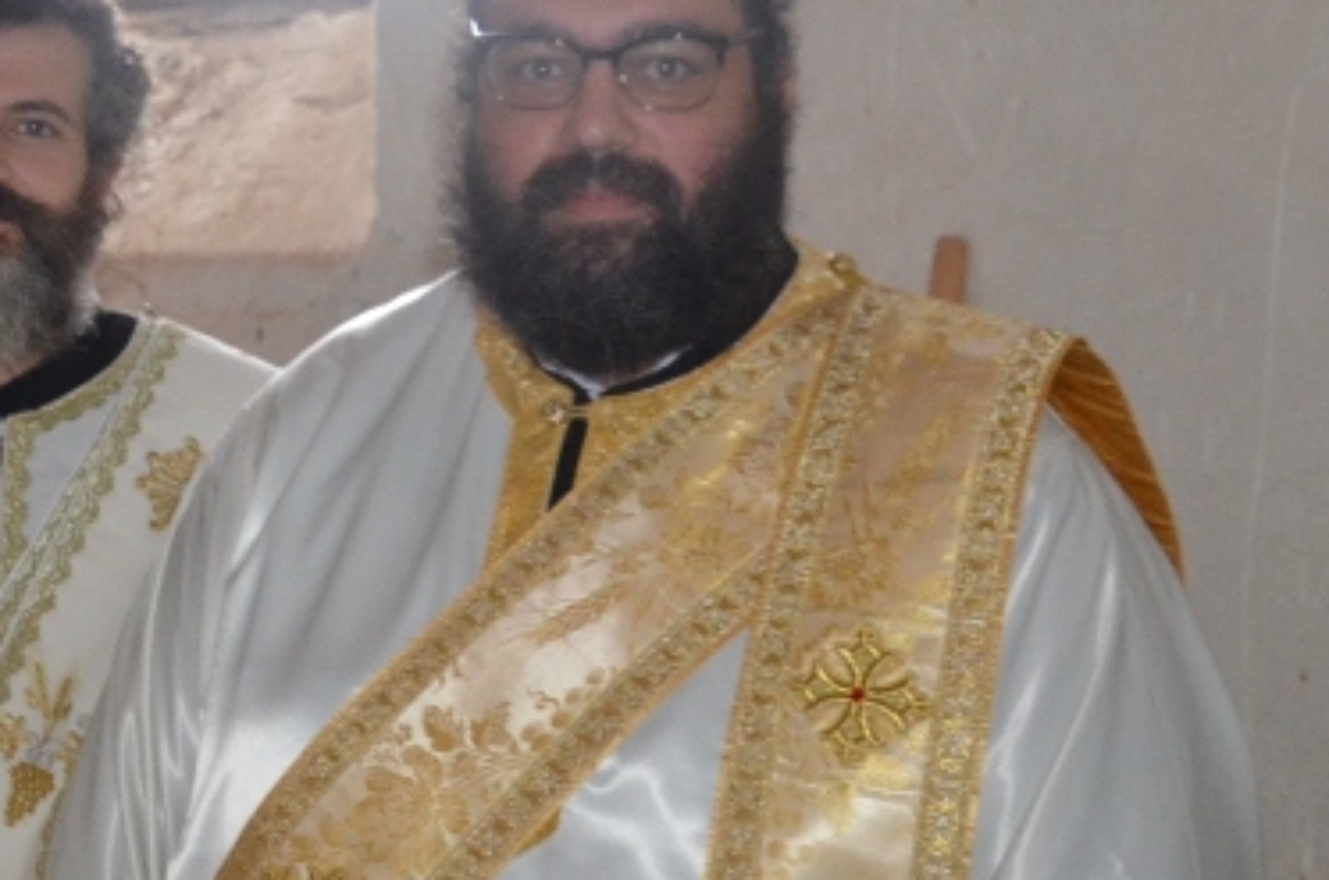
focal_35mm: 85
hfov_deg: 22.1
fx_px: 3131
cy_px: 114
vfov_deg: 15.8
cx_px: -267
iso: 2000
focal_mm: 22
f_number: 6.3
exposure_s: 1/60
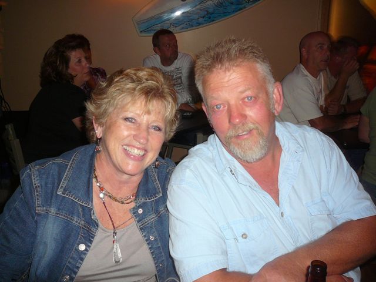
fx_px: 380
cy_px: 141
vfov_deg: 40.7
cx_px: 188
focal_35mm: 35
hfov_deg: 52.6
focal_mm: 5.2
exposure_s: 1/8
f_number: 2.8
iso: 100
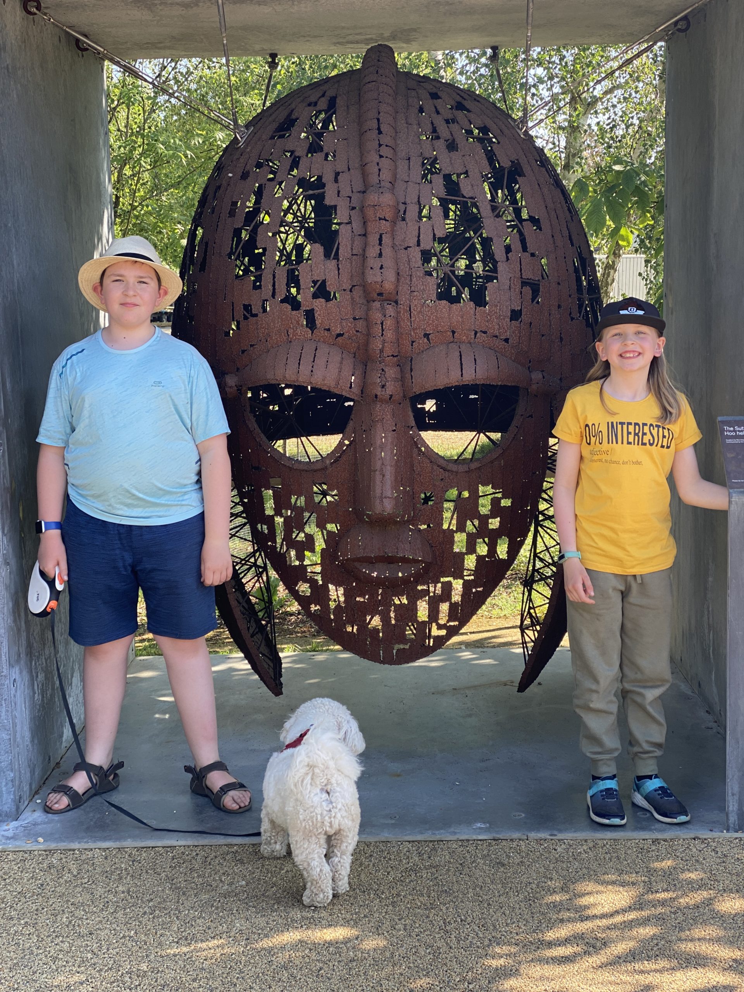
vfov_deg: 36.8
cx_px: 372
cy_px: 496
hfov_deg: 28.0
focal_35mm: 52
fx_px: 1490
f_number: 2
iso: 20
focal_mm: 6
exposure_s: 1/150
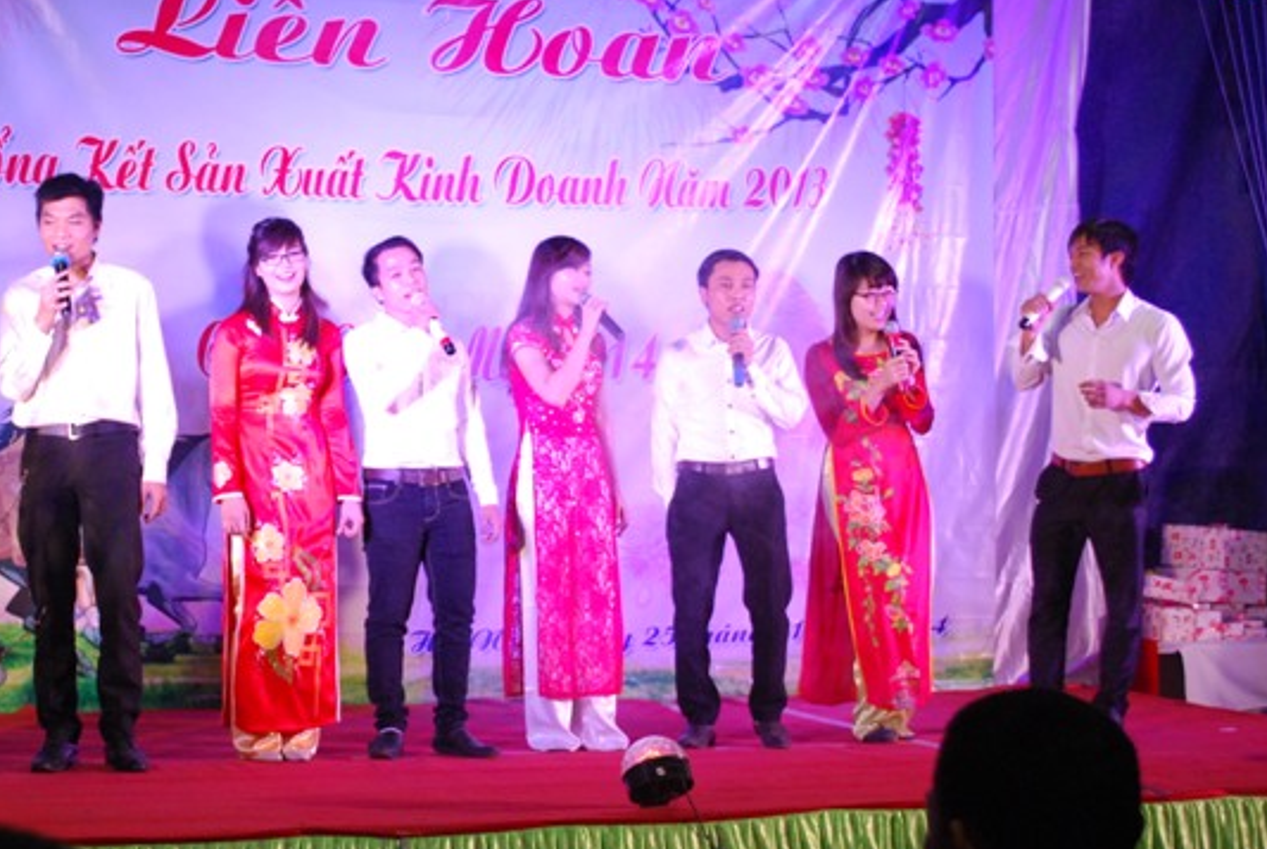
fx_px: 2537
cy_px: 342
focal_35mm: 72
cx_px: 335
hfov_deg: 27.7
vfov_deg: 19.0
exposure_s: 1/80
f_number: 4.8
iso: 800
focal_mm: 32
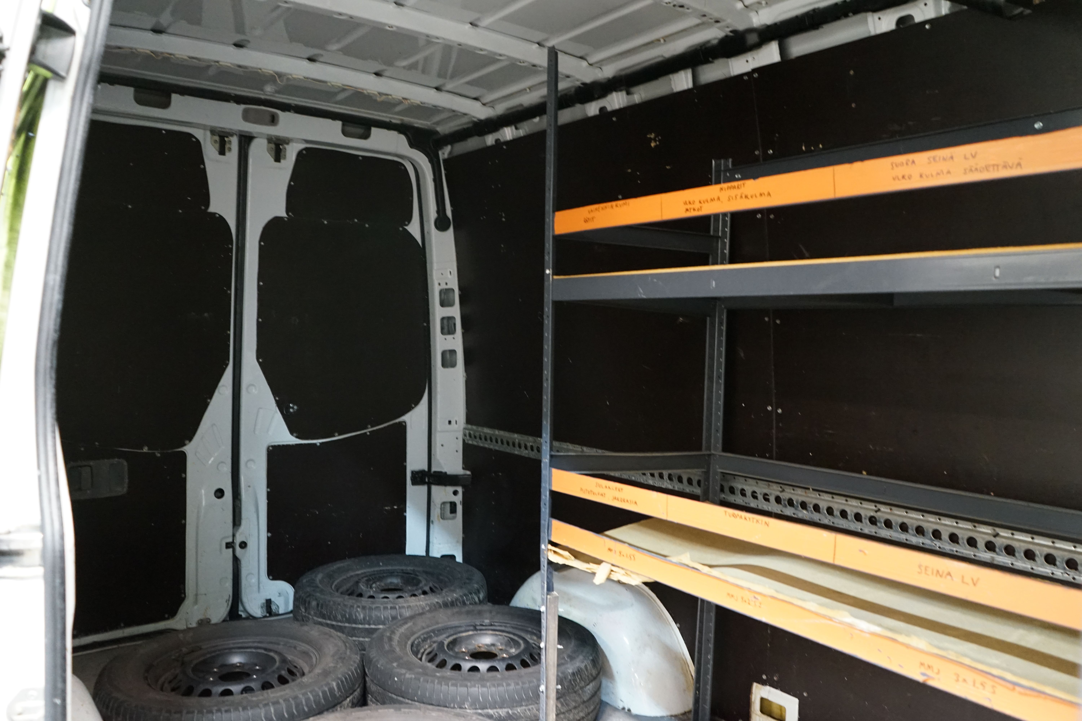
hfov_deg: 65.5
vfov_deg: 46.4
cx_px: 541
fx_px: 841
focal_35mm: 28
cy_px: 360
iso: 4000
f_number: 3.5
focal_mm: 28
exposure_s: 1/30
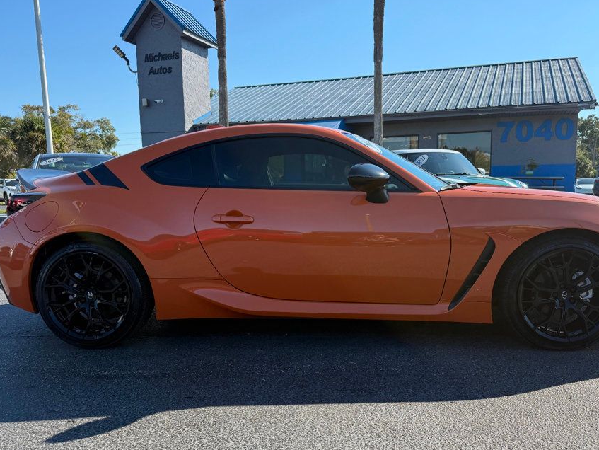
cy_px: 253
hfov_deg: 61.5
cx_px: 335
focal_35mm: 29
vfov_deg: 48.2
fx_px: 502
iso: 100
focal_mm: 6.76
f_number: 1.78
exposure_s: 1/3145
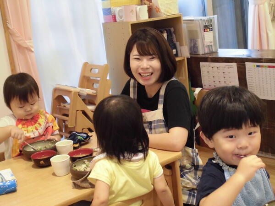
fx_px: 445
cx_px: 138
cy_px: 103
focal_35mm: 56
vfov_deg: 26.1
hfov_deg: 34.3
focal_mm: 10.1
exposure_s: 1/20
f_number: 5.2
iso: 400
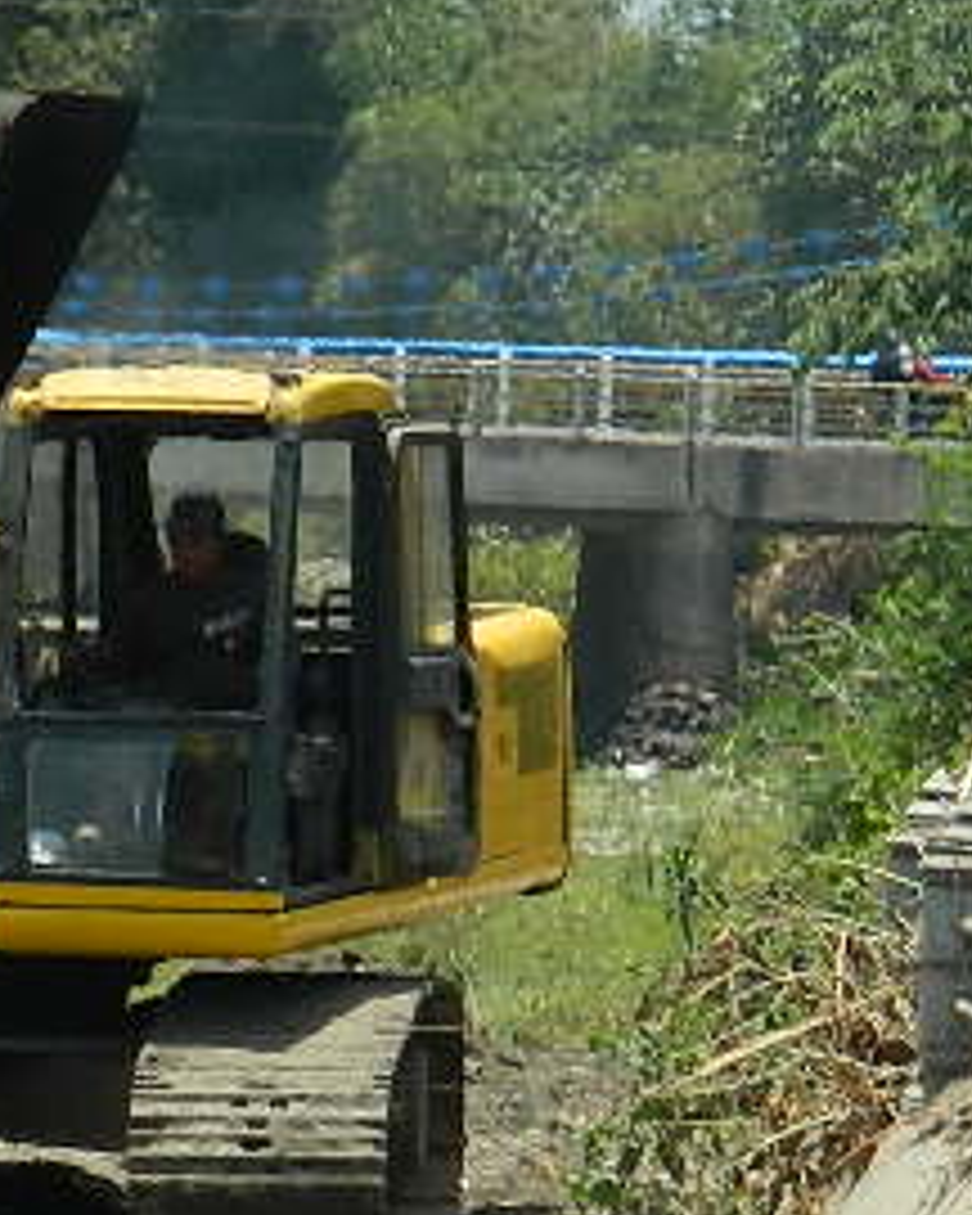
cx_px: 374
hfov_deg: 2.8
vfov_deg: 3.5
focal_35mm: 556
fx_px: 19993
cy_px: 806
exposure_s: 1/400
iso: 80
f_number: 4.9
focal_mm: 27
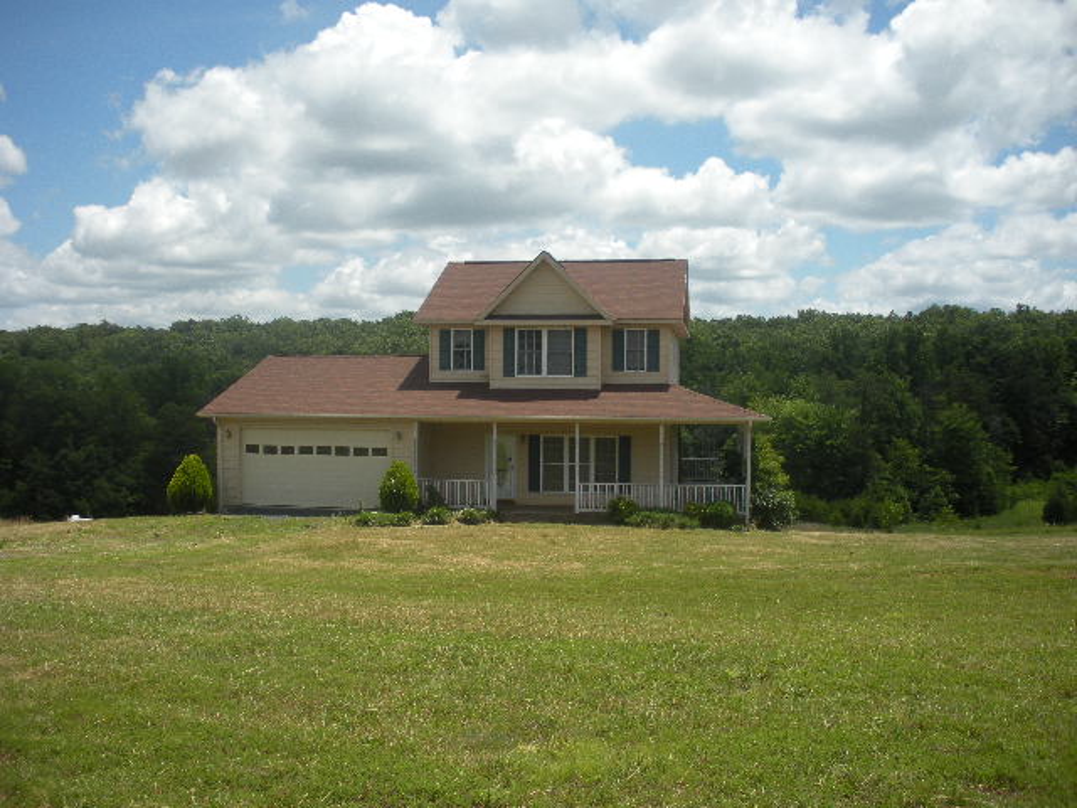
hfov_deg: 52.6
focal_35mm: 35
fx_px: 1089
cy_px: 404
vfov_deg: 40.7
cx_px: 538
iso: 92
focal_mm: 6.3
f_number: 3.5
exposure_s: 1/1160
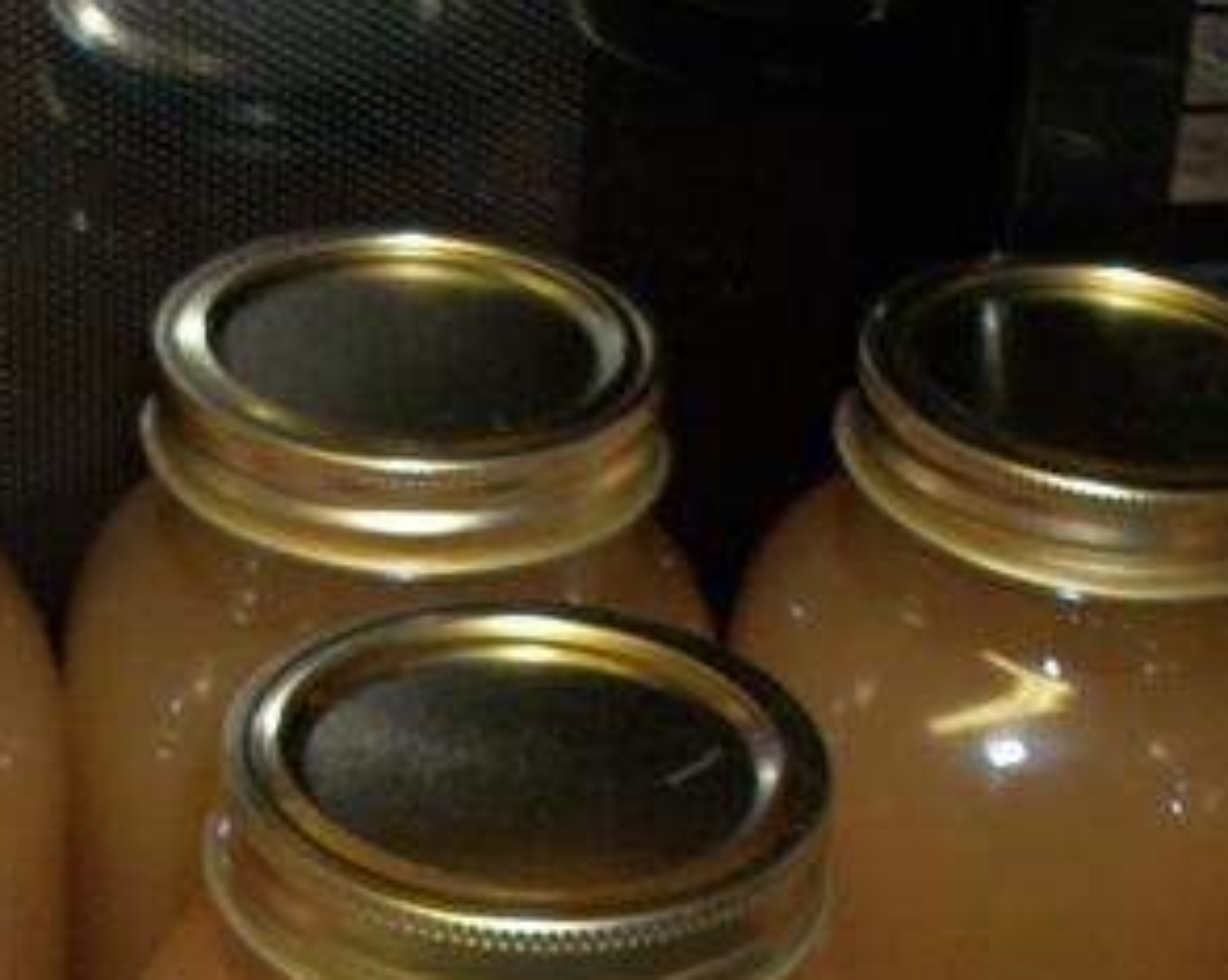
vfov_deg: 15.5
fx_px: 3487
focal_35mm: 96
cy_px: 1137
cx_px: 327
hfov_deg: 19.8
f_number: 2.9
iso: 160
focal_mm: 5.7
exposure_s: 1/30
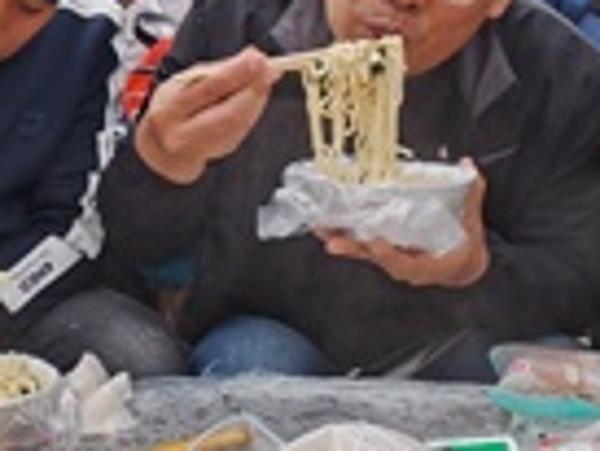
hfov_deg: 30.6
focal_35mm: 62
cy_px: 116
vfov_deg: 23.5
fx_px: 1076
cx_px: 145
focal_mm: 2.26
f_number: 2.2
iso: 50
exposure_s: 1/288
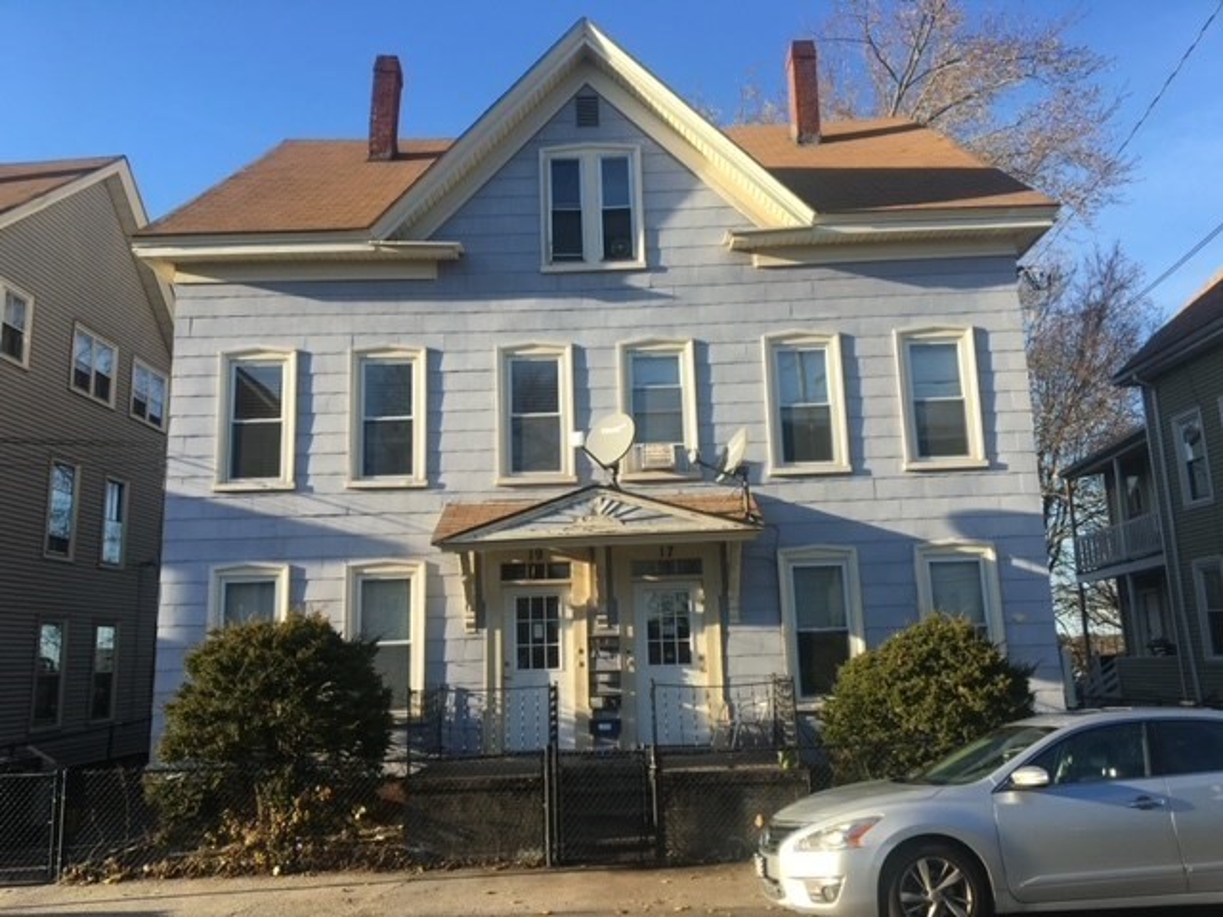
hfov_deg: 61.7
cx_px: 612
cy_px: 458
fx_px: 1025
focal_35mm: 29
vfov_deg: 48.2
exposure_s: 1/610
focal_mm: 4.15
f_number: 2.2
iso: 25
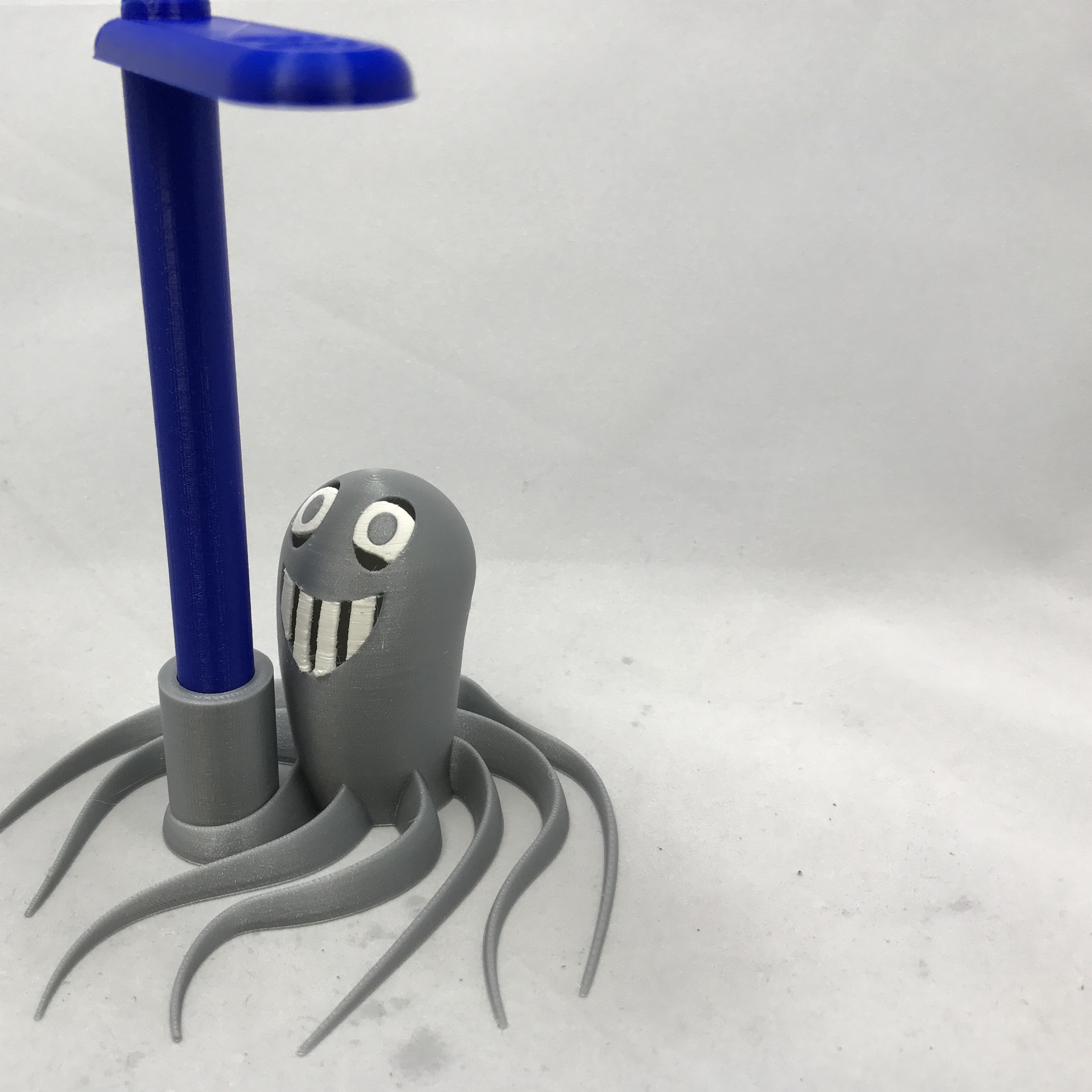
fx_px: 1213
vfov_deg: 48.4
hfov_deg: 47.9
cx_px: 392
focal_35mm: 34
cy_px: 532
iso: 32
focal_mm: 3.99
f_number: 1.8
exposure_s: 1/120
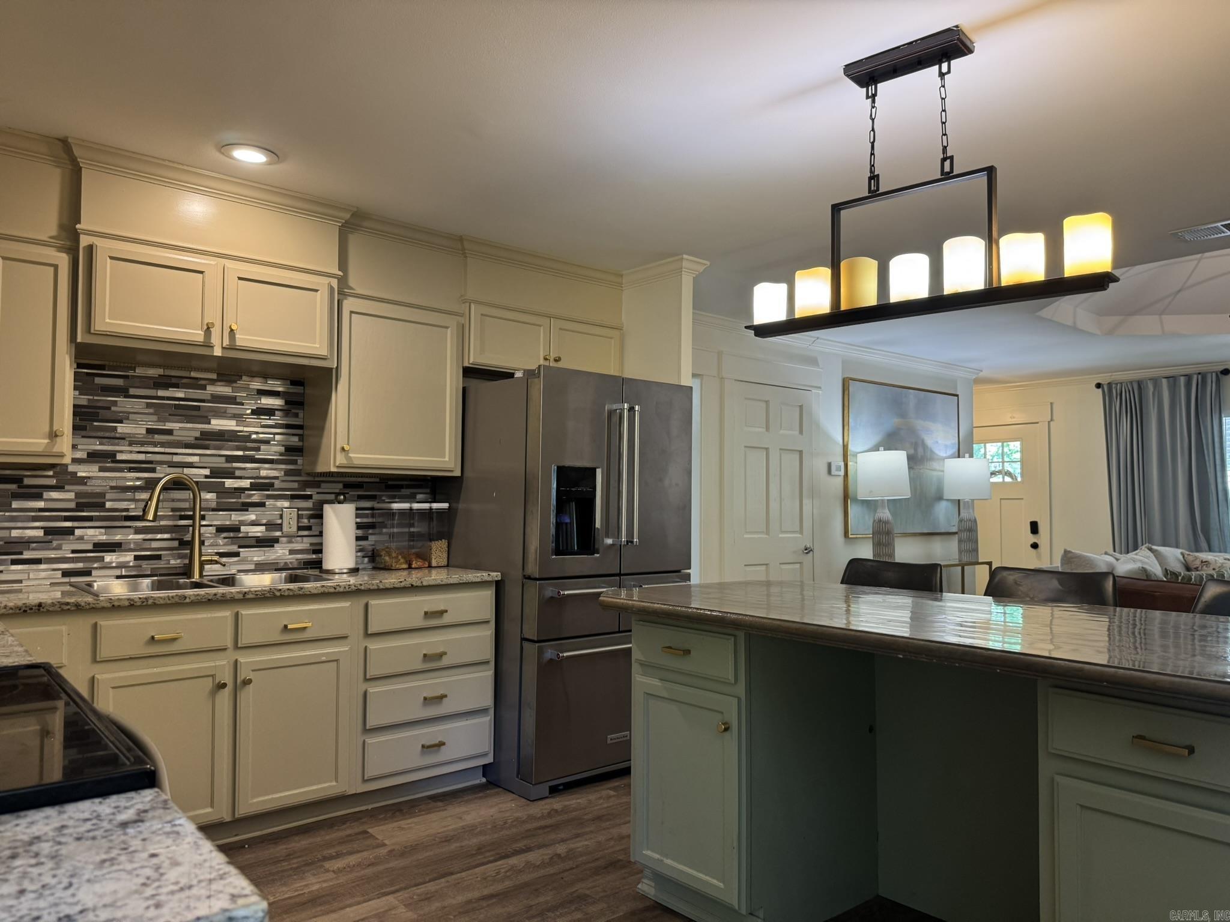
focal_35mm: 24
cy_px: 461
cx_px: 615
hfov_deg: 71.6
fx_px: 853
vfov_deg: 56.8
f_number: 1.78
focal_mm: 6.76
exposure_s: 1/60
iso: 160
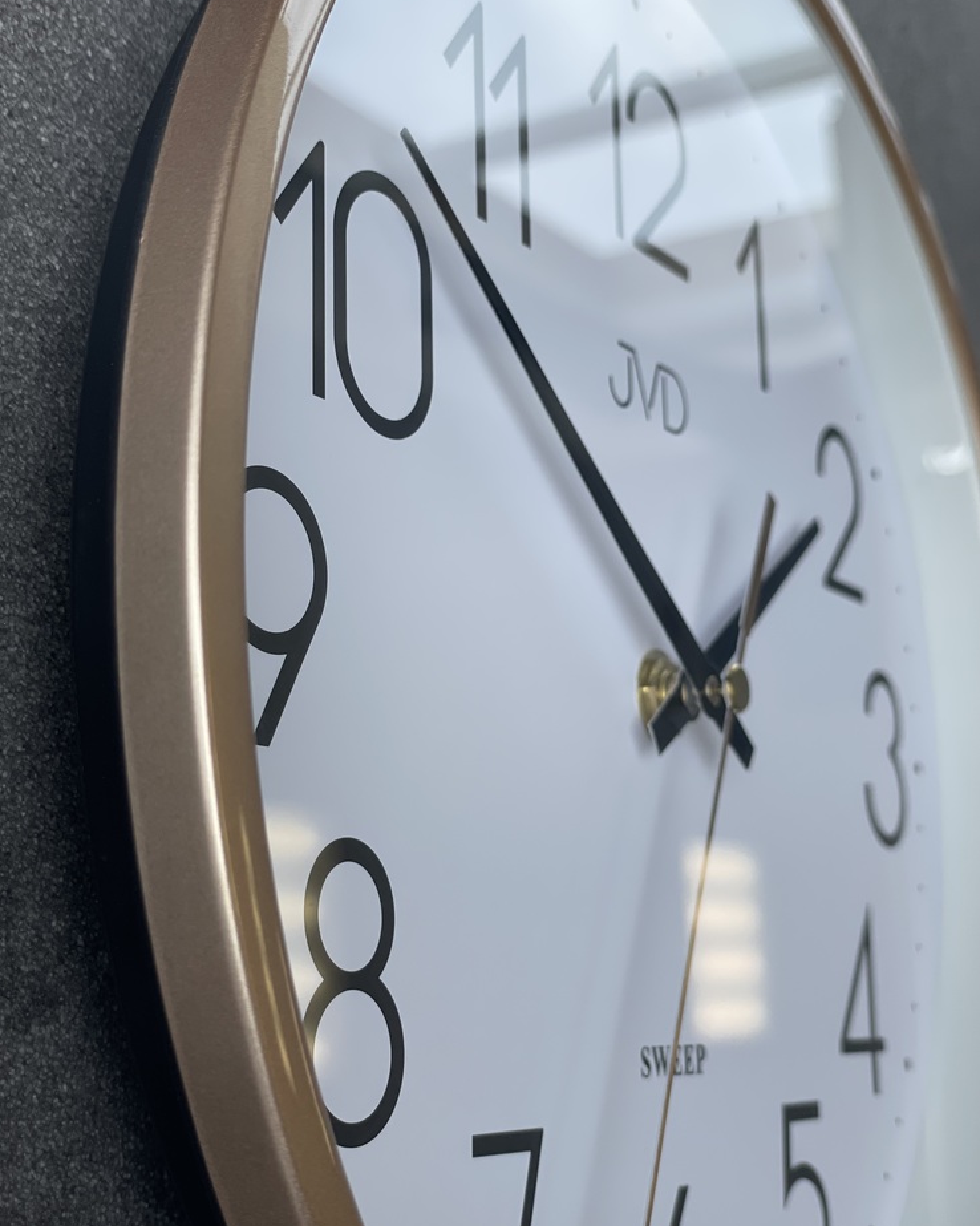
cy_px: 634
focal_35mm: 55
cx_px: 483
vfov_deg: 34.2
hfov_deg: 27.6
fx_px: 1995
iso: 32
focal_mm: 6
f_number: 2
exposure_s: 1/452
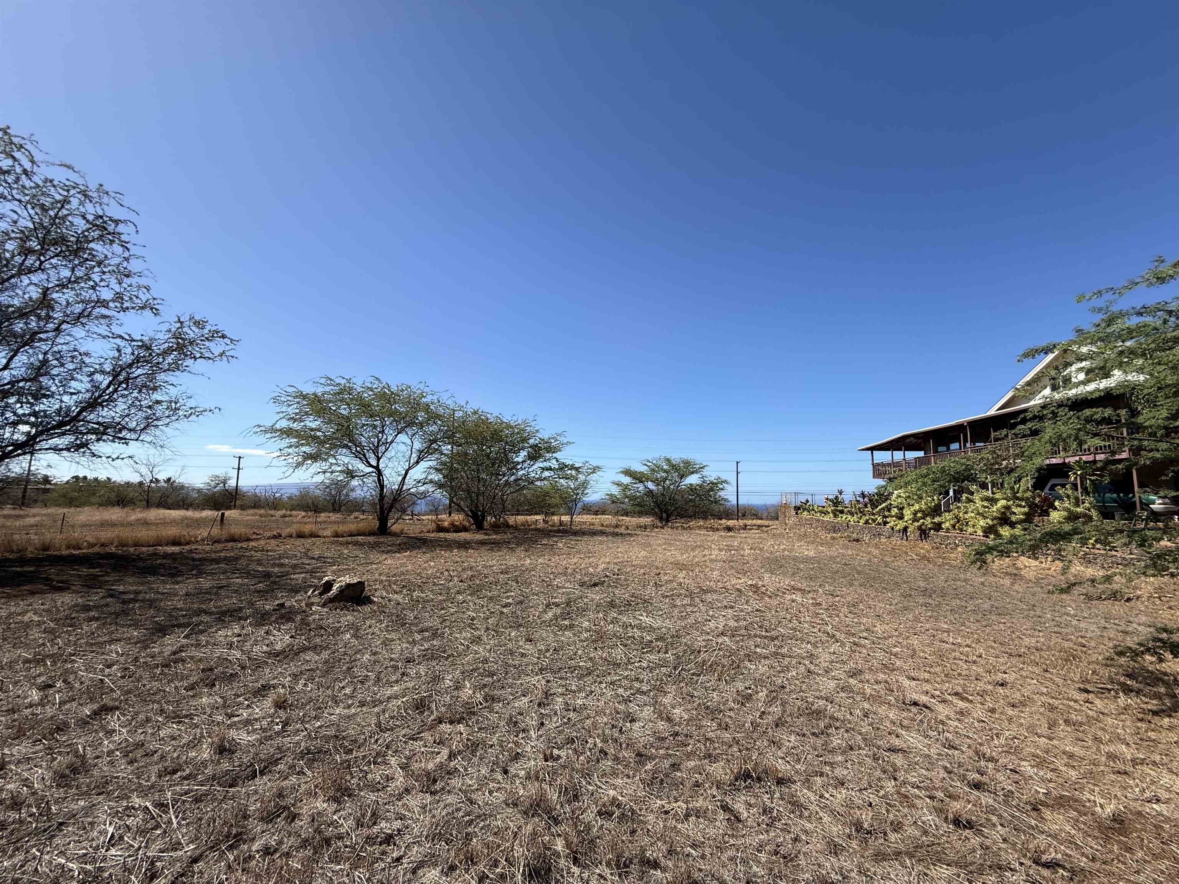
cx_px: 590
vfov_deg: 85.7
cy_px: 442
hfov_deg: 102.1
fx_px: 477
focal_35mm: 14
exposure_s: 1/2165
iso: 50
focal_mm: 2.22
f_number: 2.2
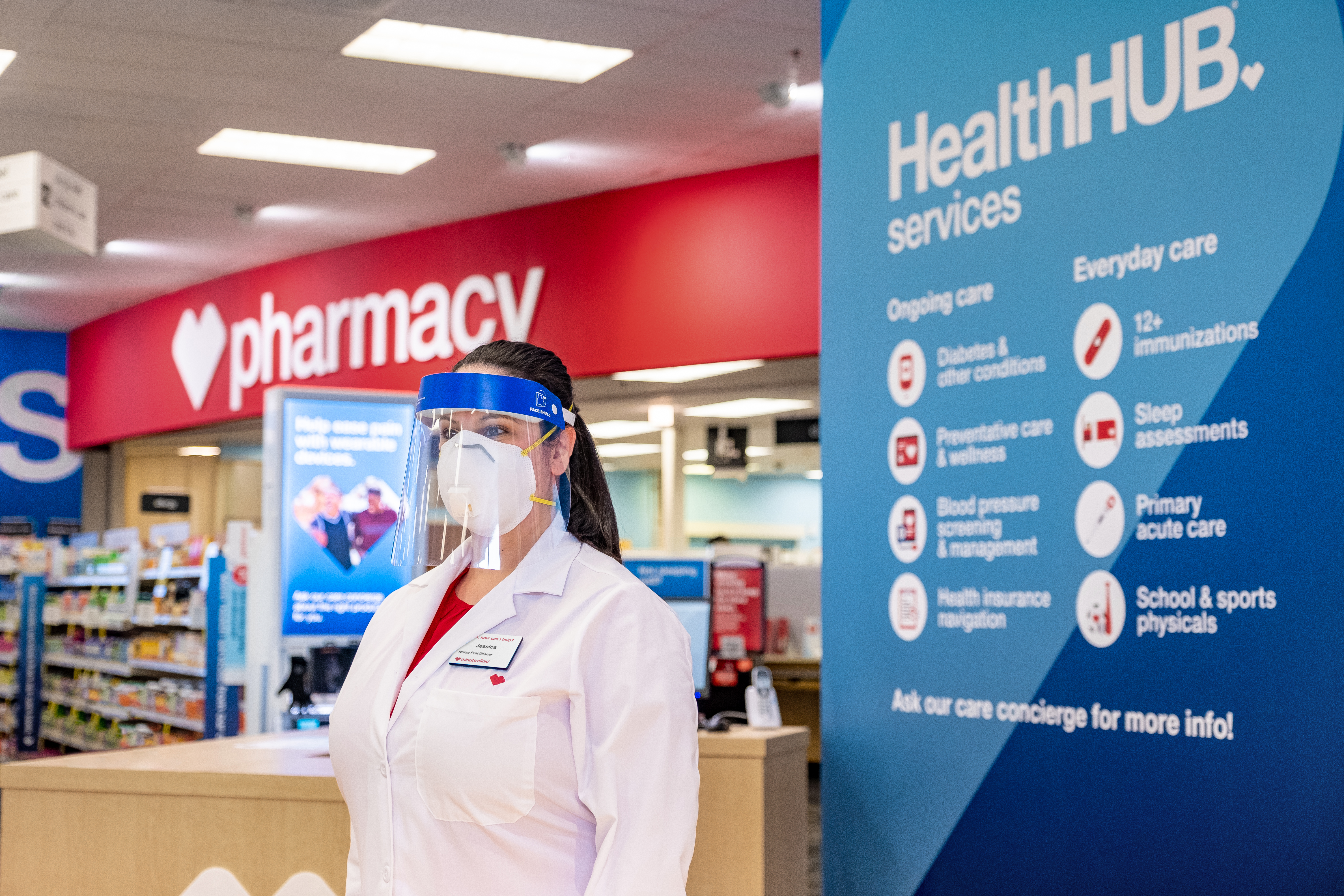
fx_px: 2091
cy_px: 448
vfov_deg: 24.2
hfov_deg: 35.6
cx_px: 672
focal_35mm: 56
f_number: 2.8
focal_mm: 37.6
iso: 800
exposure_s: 1/150
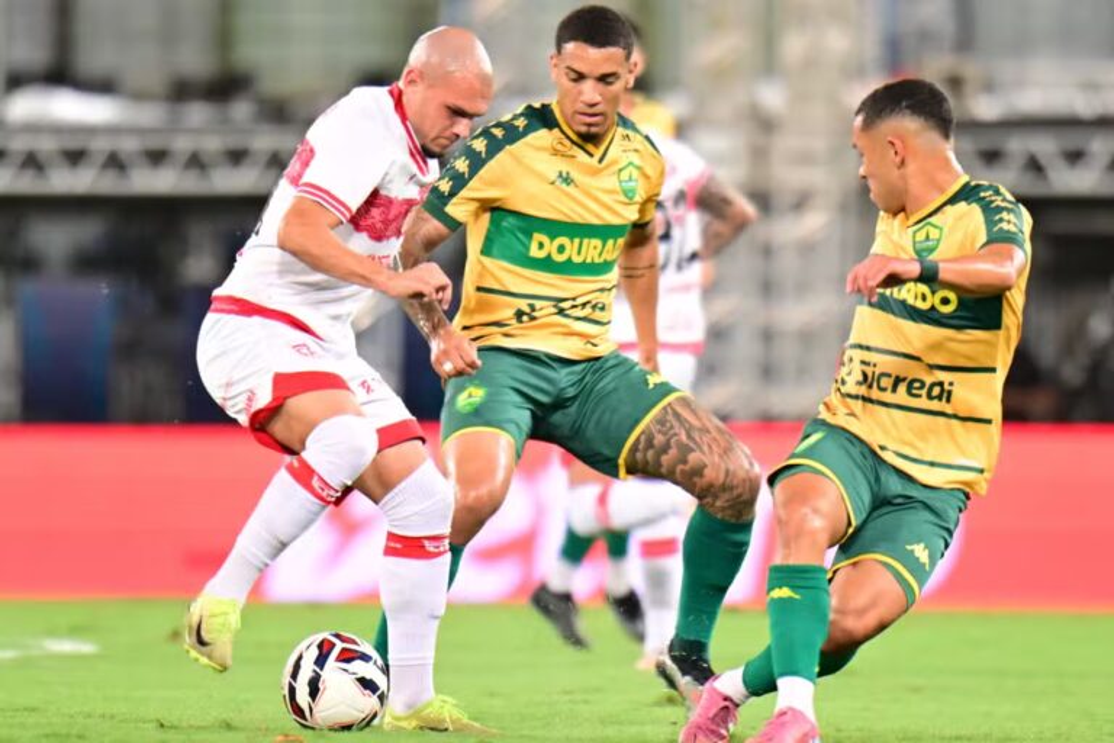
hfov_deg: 6.9
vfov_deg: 4.6
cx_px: 557
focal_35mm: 300
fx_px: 9283
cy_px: 372
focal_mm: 300
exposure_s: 1/800
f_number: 2.8
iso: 2500
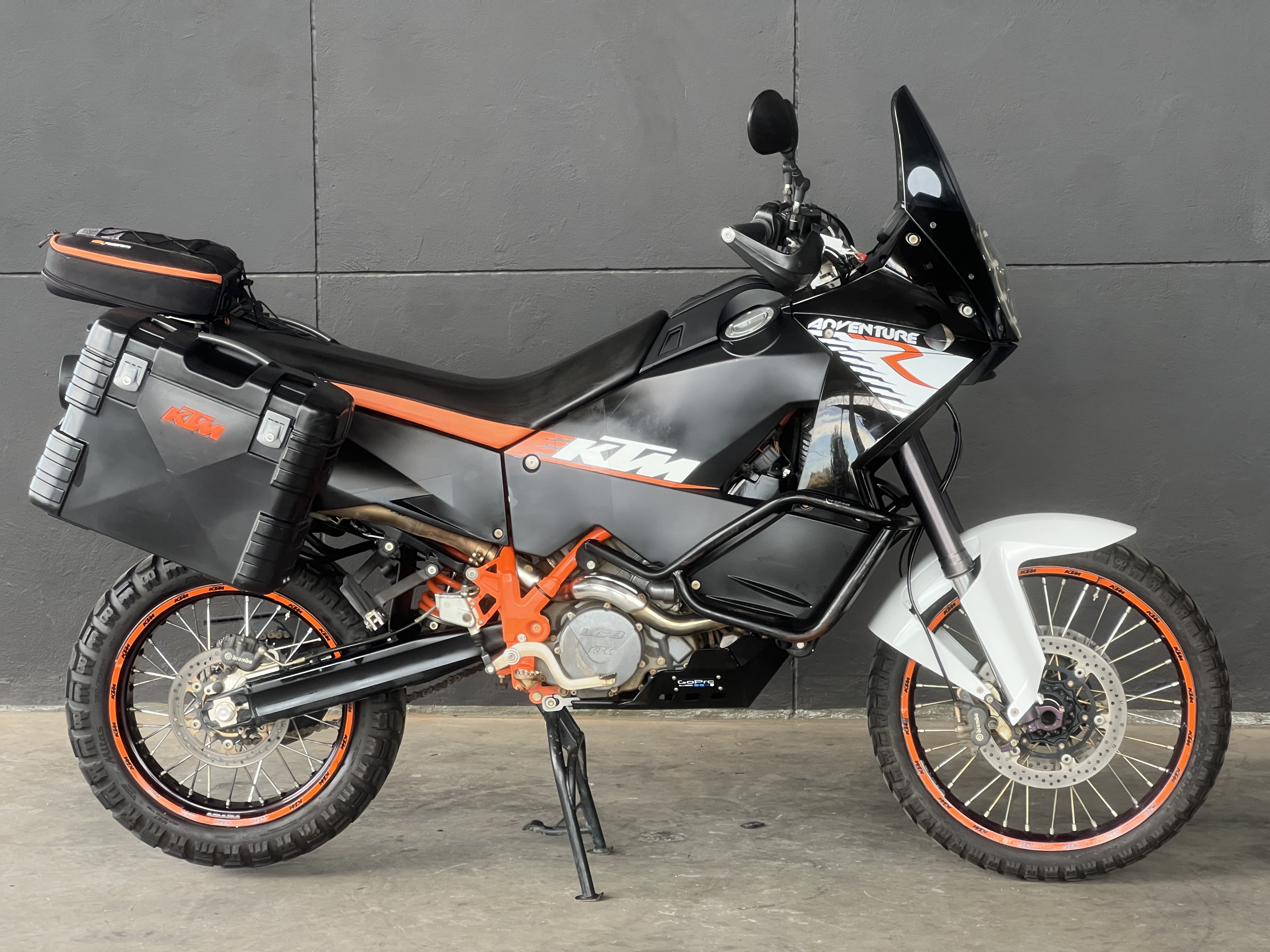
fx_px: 2825
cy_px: 476
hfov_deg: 25.3
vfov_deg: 19.1
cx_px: 635
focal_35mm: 77
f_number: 2.8
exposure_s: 1/99
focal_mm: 9
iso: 100
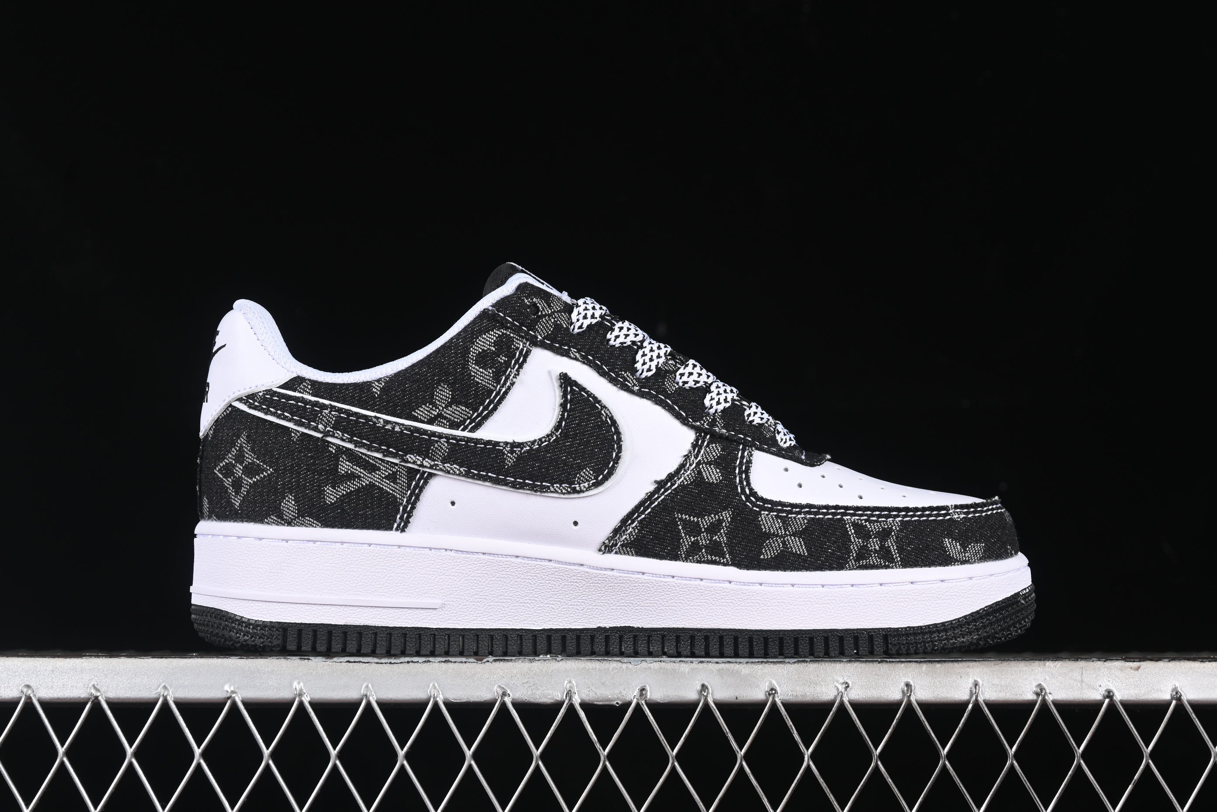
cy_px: 406
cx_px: 608
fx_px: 2535
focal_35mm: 75
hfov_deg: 27.0
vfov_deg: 18.2
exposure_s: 1/60
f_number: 7.1
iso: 160
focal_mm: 50
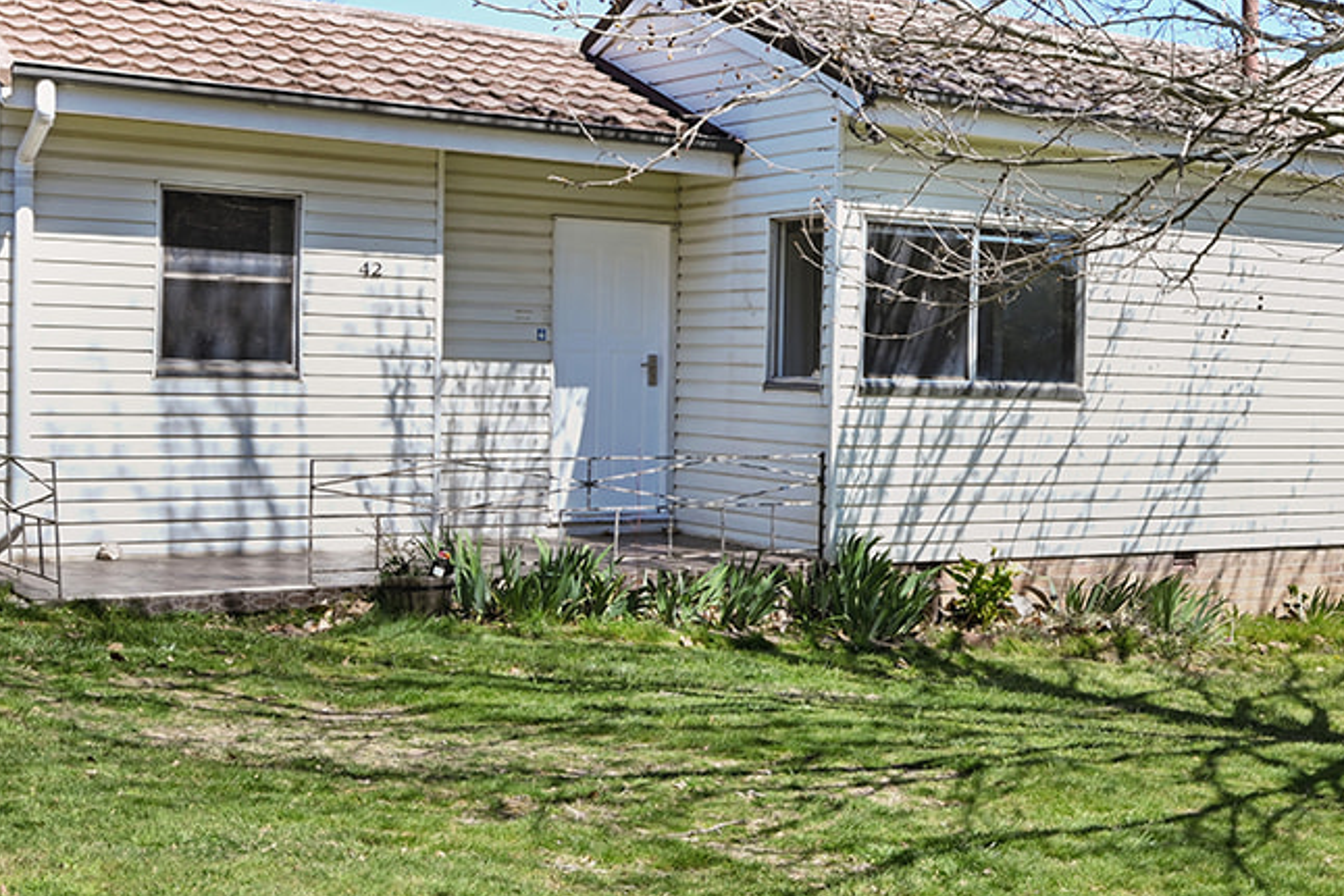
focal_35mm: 52
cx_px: 1240
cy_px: 388
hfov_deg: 35.6
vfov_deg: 26.0
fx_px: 1942
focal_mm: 21
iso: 400
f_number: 7.1
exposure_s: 1/800
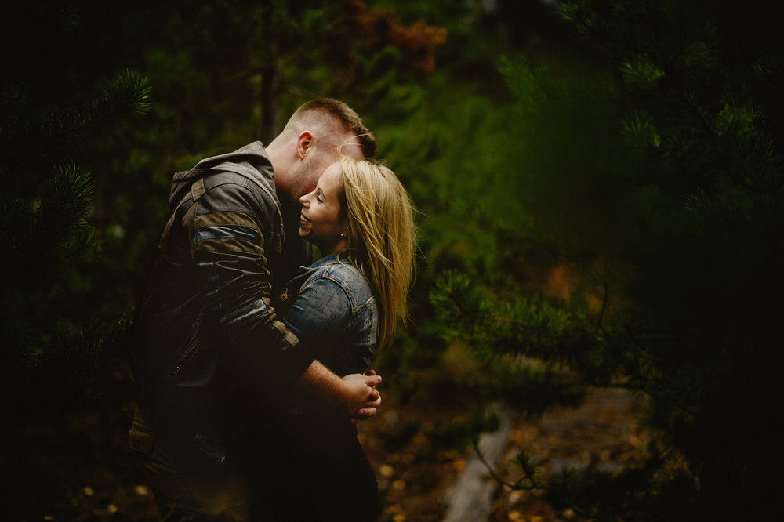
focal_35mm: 85
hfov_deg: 23.9
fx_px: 1850
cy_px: 261
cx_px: 392
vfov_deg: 16.1
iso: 100
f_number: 1.4
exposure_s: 1/2000
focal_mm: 85
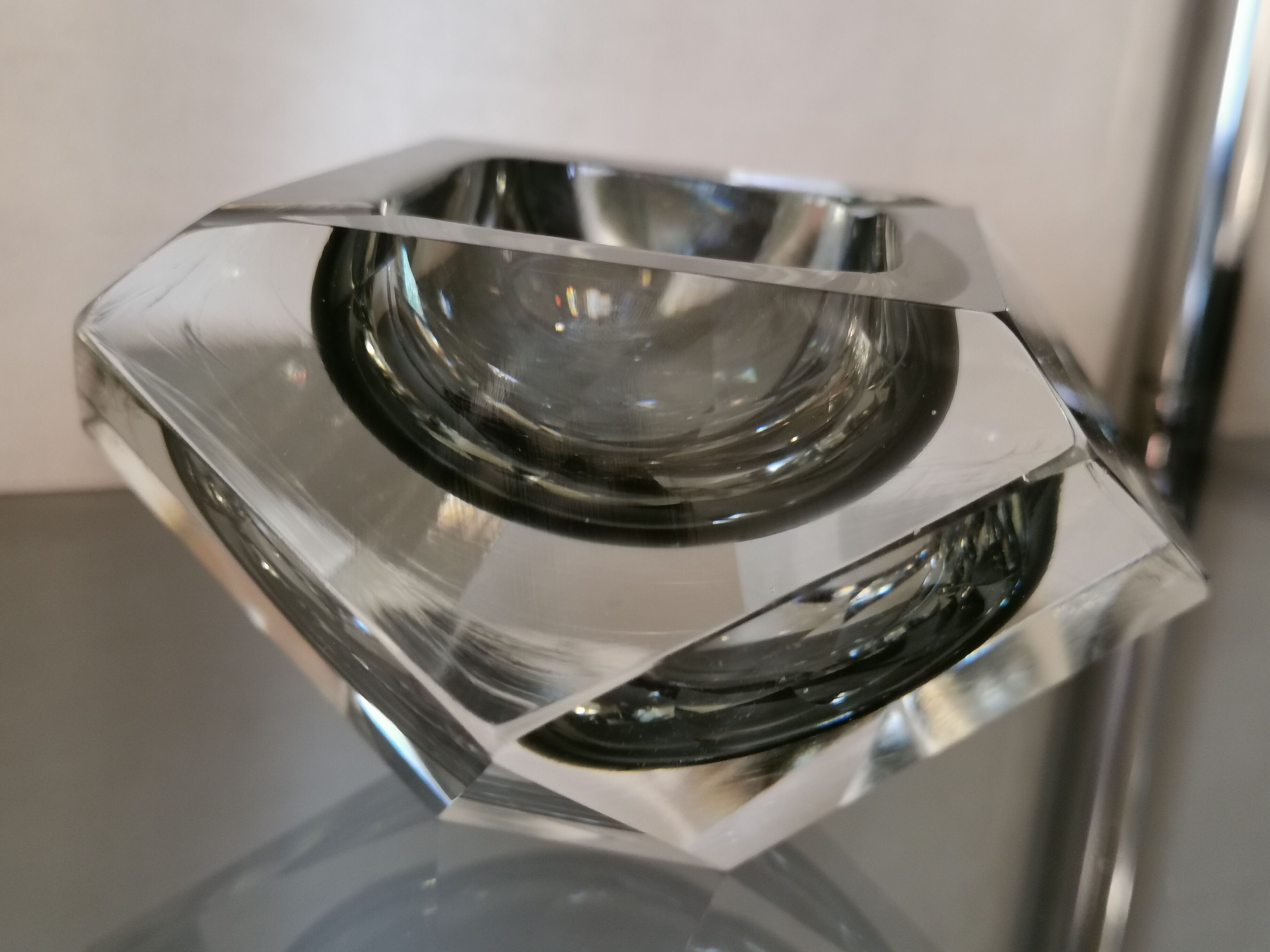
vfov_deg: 32.9
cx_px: 635
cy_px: 476
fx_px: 1614
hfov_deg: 42.9
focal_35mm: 44
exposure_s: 1/50
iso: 125
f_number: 1.8
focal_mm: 5.58
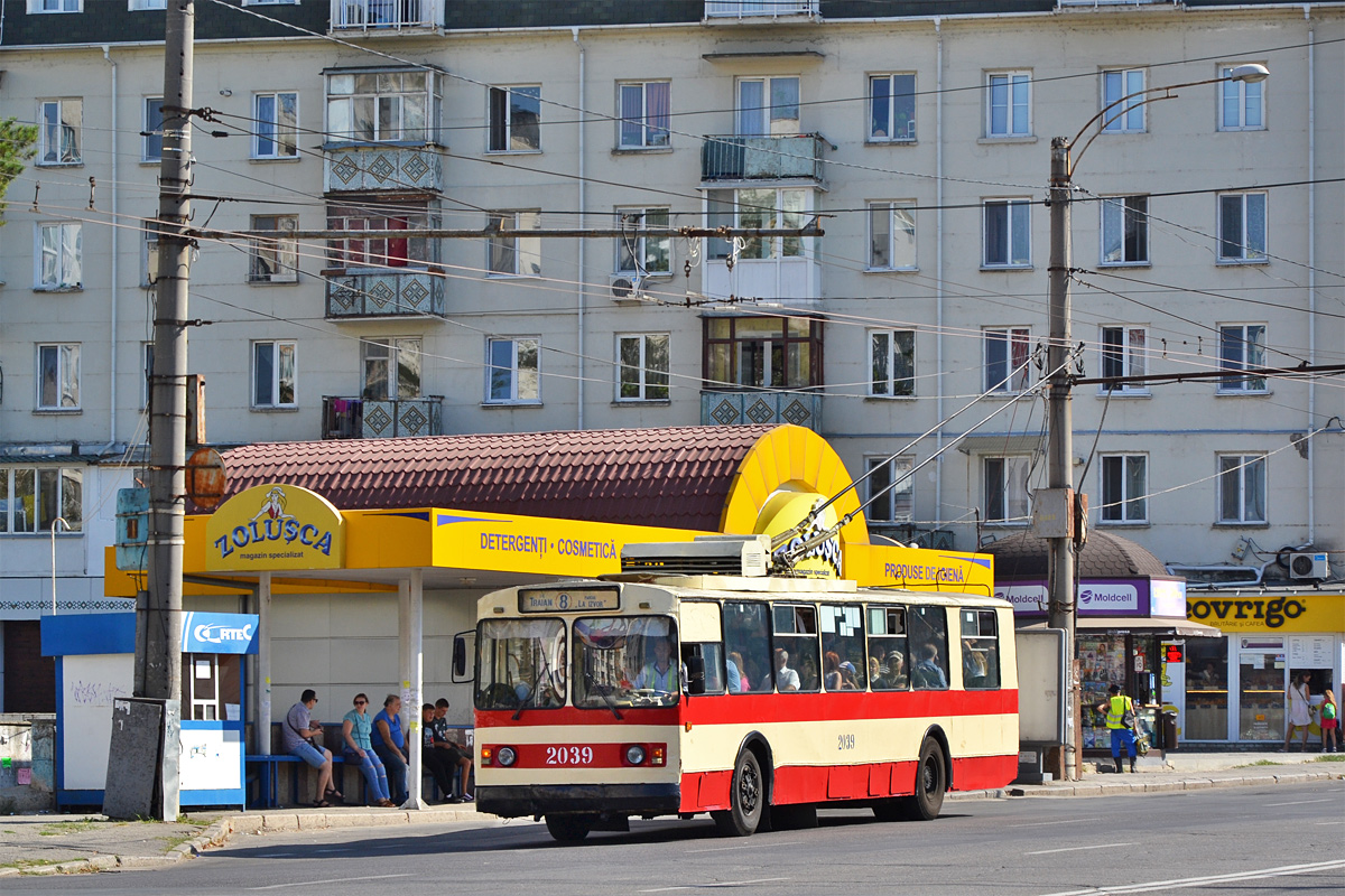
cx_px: 672
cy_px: 448
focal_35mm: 112
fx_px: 4203
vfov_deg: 12.2
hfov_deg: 18.2
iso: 125
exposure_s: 1/320
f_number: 7.1
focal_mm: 75
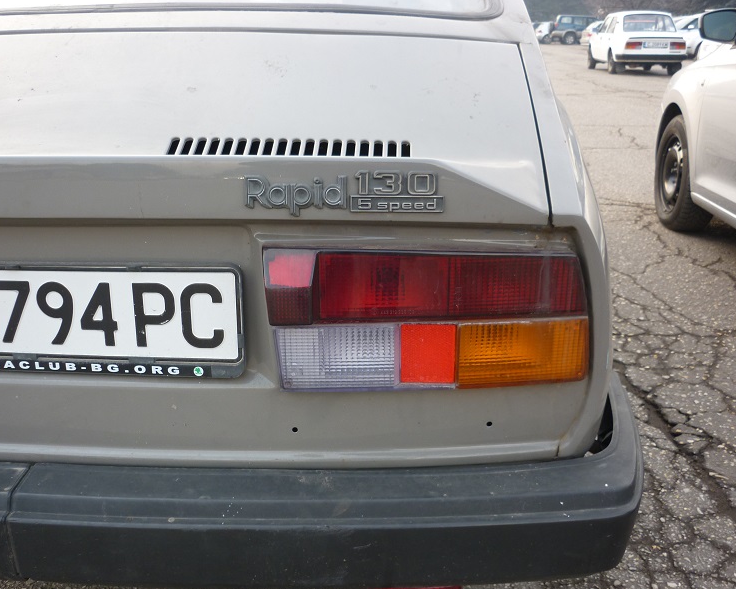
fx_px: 762
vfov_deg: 42.2
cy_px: 296
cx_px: 343
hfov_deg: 51.5
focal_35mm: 35
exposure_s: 1/50
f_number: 2.8
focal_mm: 5.5
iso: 80
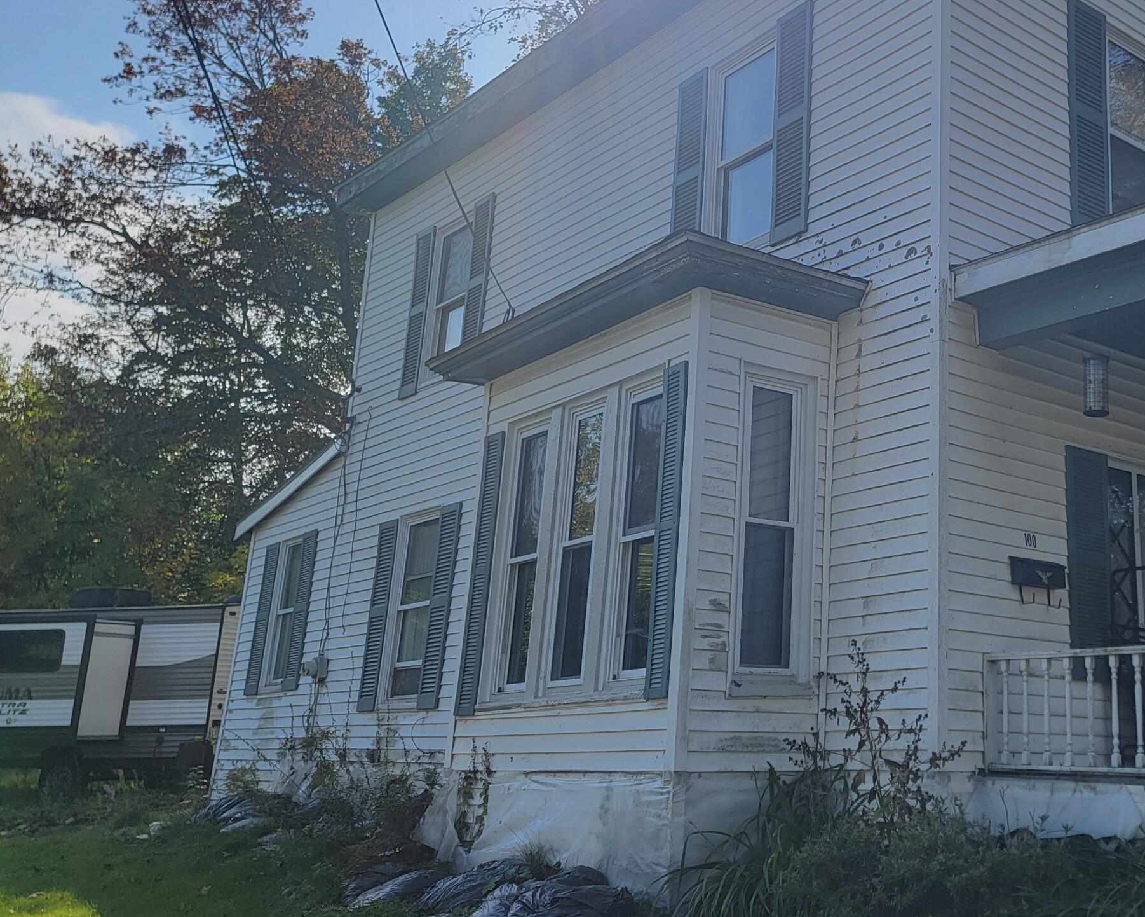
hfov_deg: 44.3
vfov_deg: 38.1
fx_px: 1322
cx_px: 938
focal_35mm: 39
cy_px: 373
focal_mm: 6.7
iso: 16
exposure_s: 1/944
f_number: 1.8
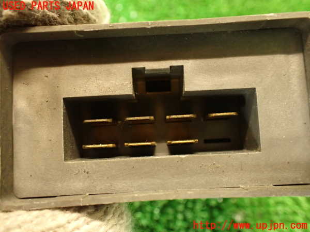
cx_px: 155
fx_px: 269
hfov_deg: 60.0
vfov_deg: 46.8
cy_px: 116
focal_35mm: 30
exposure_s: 1/25
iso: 800
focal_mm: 5.4
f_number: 2.3
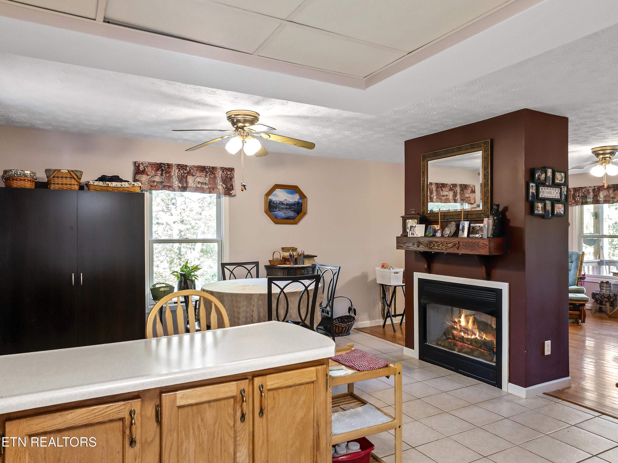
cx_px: 309
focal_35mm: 24
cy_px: 232
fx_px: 428
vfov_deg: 56.8
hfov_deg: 71.6
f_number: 2.8
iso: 120
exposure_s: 1/15
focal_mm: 12.29
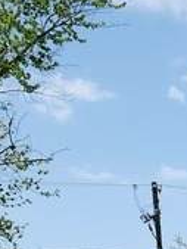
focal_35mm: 147
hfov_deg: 9.7
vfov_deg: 13.0
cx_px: 311
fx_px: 1057
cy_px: 308
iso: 20
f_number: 1.8
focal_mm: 5.4
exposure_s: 1/1542
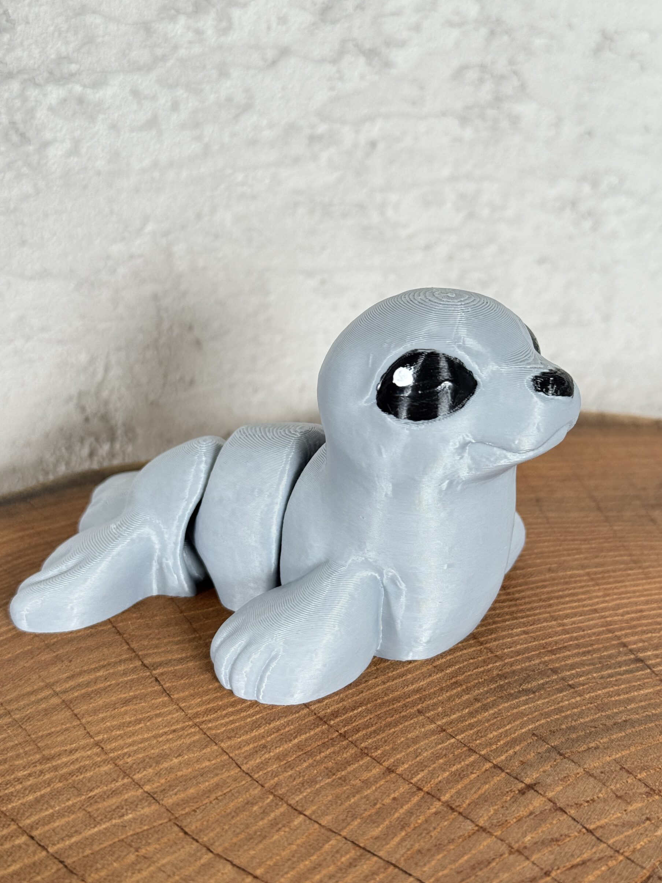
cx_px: 349
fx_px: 1300
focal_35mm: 51
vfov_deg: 37.5
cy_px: 444
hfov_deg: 28.6
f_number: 1.78
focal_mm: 6.76
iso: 160
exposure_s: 1/60
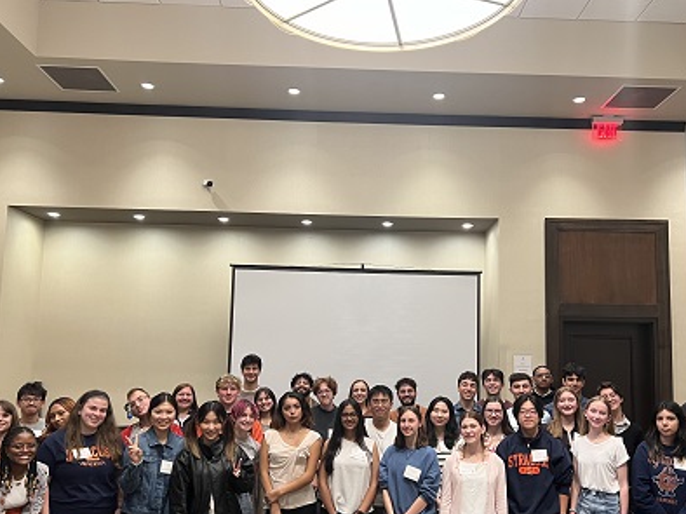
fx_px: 654
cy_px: 295
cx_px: 376
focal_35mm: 33
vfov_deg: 42.8
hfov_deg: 55.3
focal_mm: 5.7
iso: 250
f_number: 1.5
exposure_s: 1/41
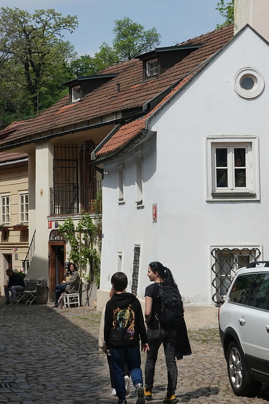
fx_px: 998
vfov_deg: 22.9
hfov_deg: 15.3
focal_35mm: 89
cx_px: 105
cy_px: 166
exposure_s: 1/1600
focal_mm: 22.92
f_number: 4
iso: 125
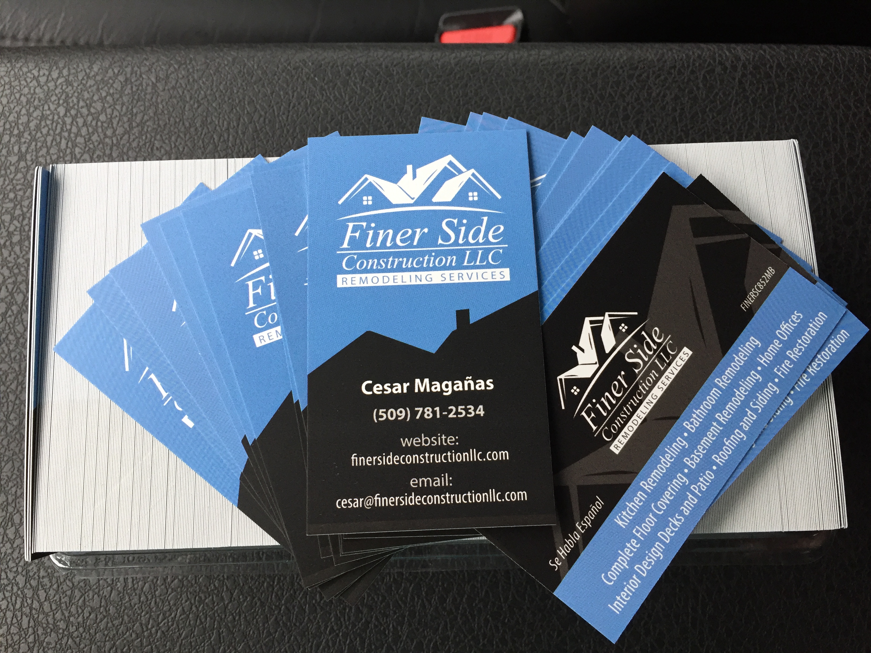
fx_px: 730
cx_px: 436
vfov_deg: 48.2
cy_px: 326
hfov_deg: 61.7
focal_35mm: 29
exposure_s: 1/30
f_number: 2.2
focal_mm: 4.15
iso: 40
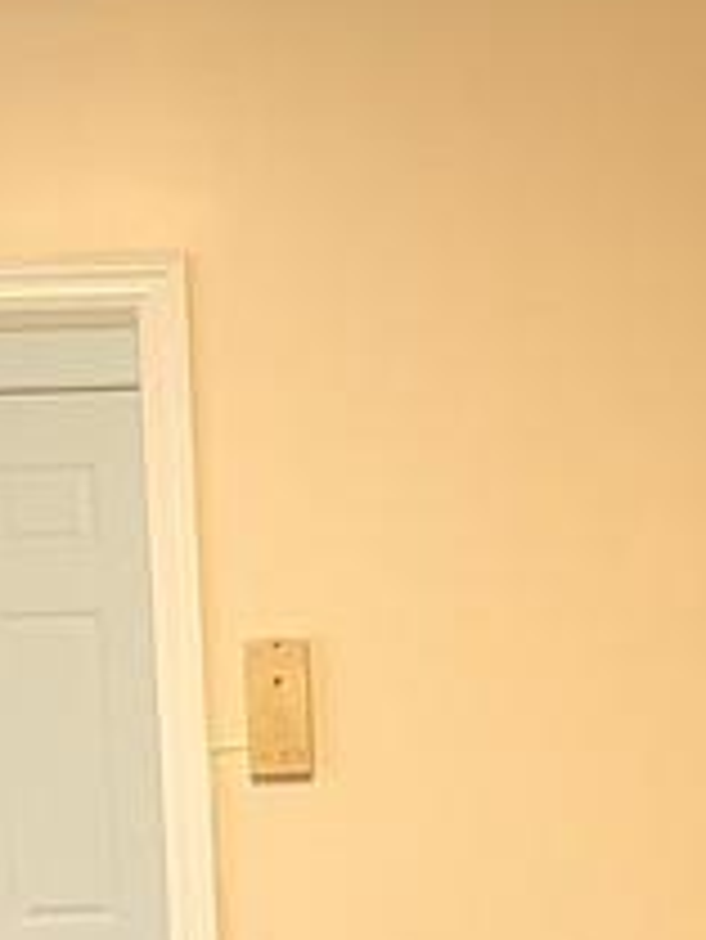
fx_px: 4781
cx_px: 490
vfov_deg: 10.6
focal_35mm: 176
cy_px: 1687
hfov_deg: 8.4
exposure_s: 1/24
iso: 100
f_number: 1.85
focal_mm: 6.81
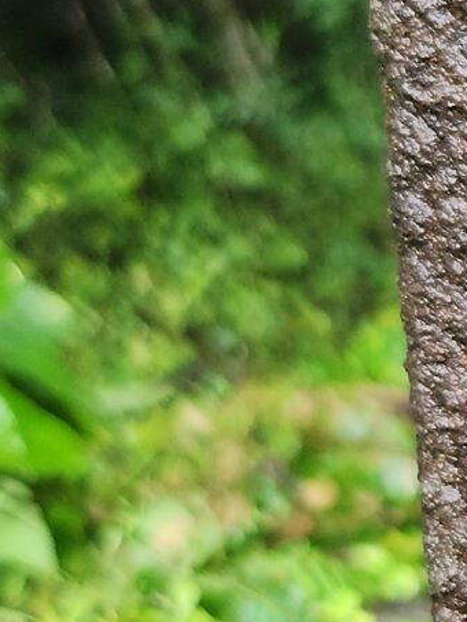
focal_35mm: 130
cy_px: 356
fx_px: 2337
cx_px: 1222
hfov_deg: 9.7
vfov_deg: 15.2
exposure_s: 1/50
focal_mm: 5.4
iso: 50
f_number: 1.8
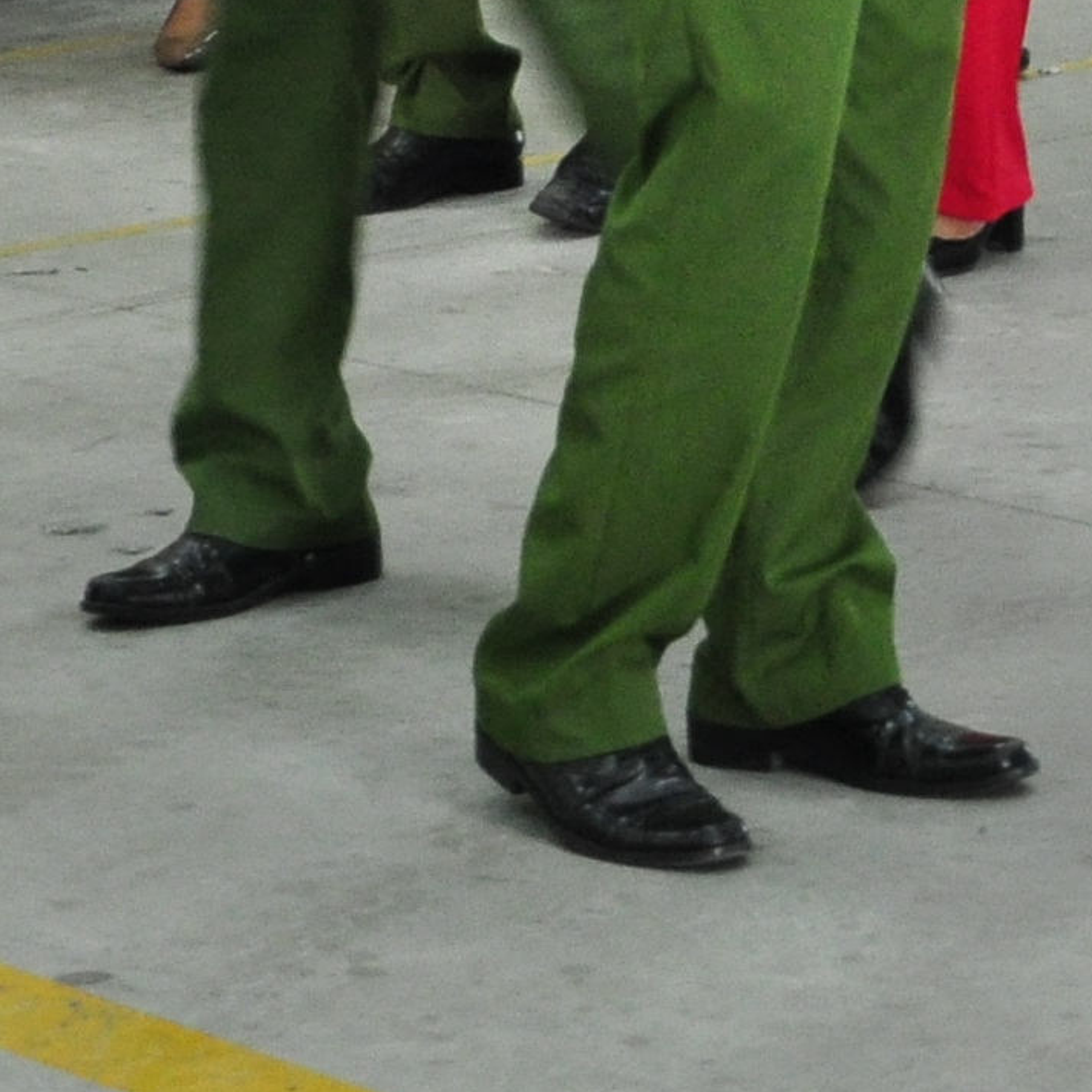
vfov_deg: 8.5
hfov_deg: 8.8
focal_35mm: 199
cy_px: -703
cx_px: 796
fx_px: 7102
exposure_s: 1/30
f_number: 4
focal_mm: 26
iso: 800
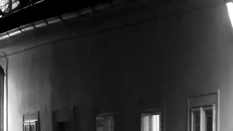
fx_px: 2323
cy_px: 339
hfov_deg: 5.7
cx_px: 54
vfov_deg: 3.2
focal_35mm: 376
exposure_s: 1/80
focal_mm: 45.5
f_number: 3.6
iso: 5000
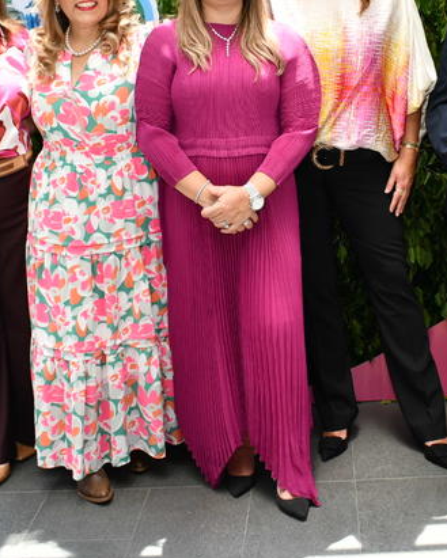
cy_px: 165
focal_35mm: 58
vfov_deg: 32.1
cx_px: 280
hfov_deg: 26.2
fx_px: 959
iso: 200
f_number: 5
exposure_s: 1/100
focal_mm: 18
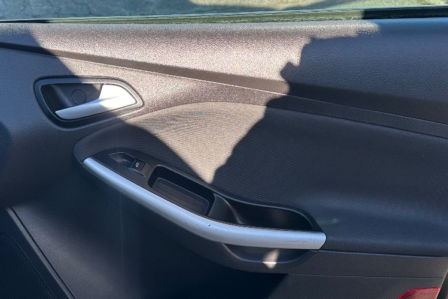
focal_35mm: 48
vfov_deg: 28.0
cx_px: 219
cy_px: 167
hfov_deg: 41.1
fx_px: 597
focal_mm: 6.86
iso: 80
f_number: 1.78
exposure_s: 1/680
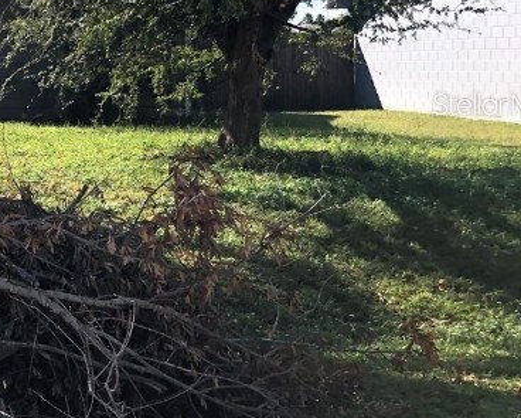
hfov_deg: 22.4
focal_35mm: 76
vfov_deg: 20.0
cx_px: -159
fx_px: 1173
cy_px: 103
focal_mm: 3.99
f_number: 1.8
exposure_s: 1/1350
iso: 20
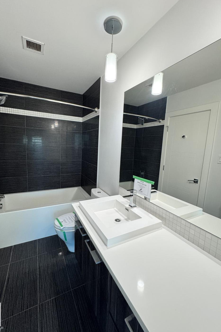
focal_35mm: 15
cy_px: 164
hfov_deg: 77.3
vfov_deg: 100.4
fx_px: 138
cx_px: 105
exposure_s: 1/120
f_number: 2.2
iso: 200
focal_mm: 2.22
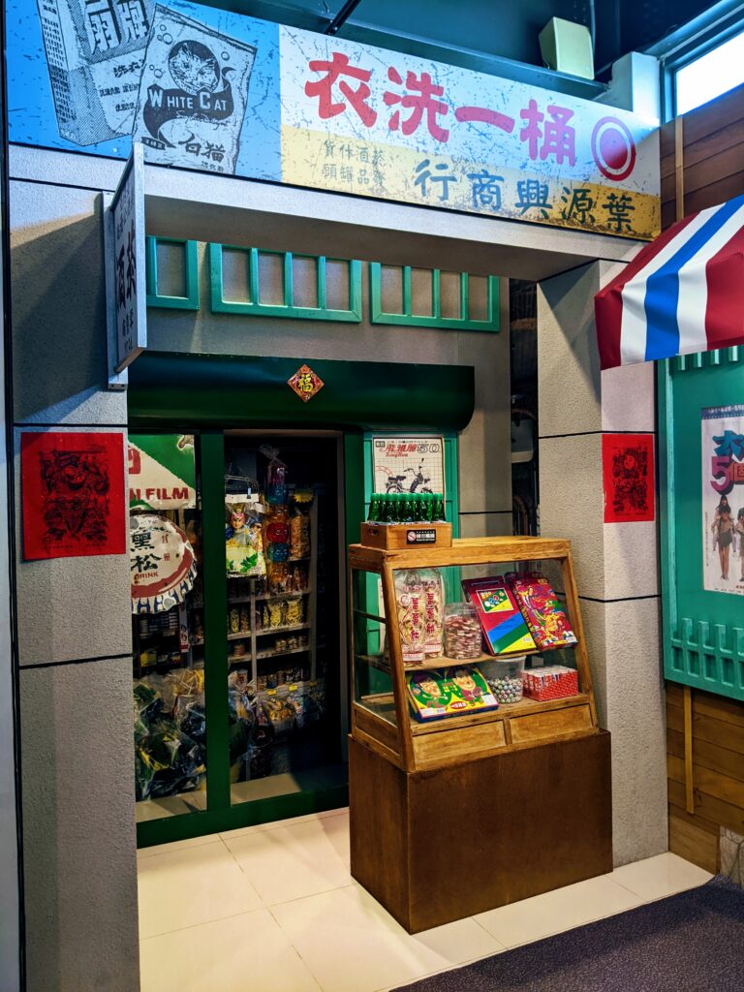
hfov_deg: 51.4
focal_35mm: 27
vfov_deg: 65.3
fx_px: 774
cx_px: 372
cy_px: 496
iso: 52
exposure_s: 1/30
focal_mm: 4.44
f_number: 1.8
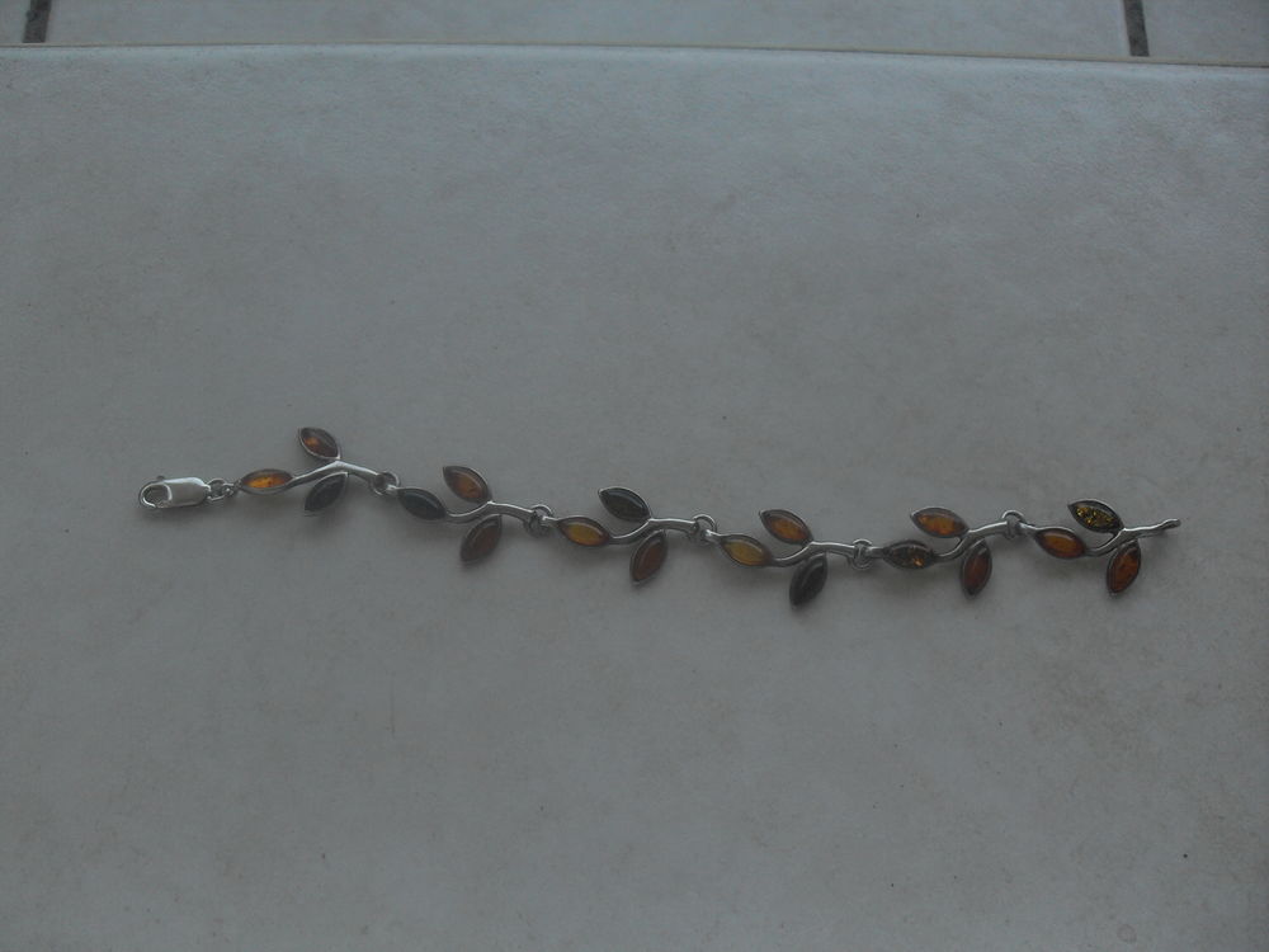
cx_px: 634
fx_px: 1356
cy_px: 476
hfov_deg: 50.1
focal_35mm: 37
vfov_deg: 38.7
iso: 80
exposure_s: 1/125
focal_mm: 6.3
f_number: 2.8
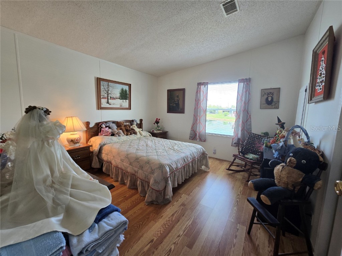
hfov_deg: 106.2
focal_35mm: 13
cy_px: 128
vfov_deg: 89.9
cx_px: 171
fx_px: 128
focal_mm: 2.2
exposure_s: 1/60
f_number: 2.2
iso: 64
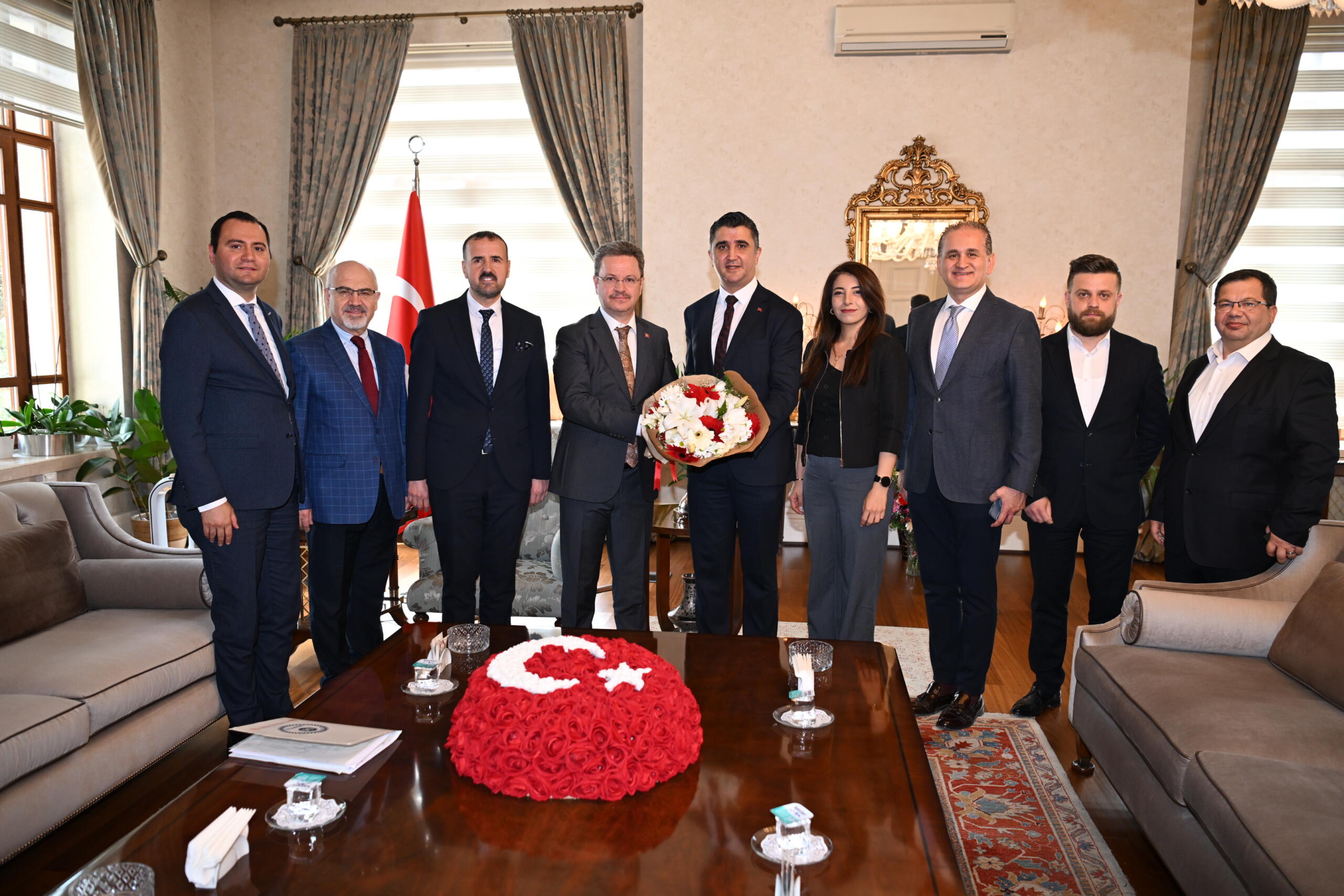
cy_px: 448
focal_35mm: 29
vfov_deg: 45.0
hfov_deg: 63.7
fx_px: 1083
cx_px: 672
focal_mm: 29
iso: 1000
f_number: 3.5
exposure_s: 1/125
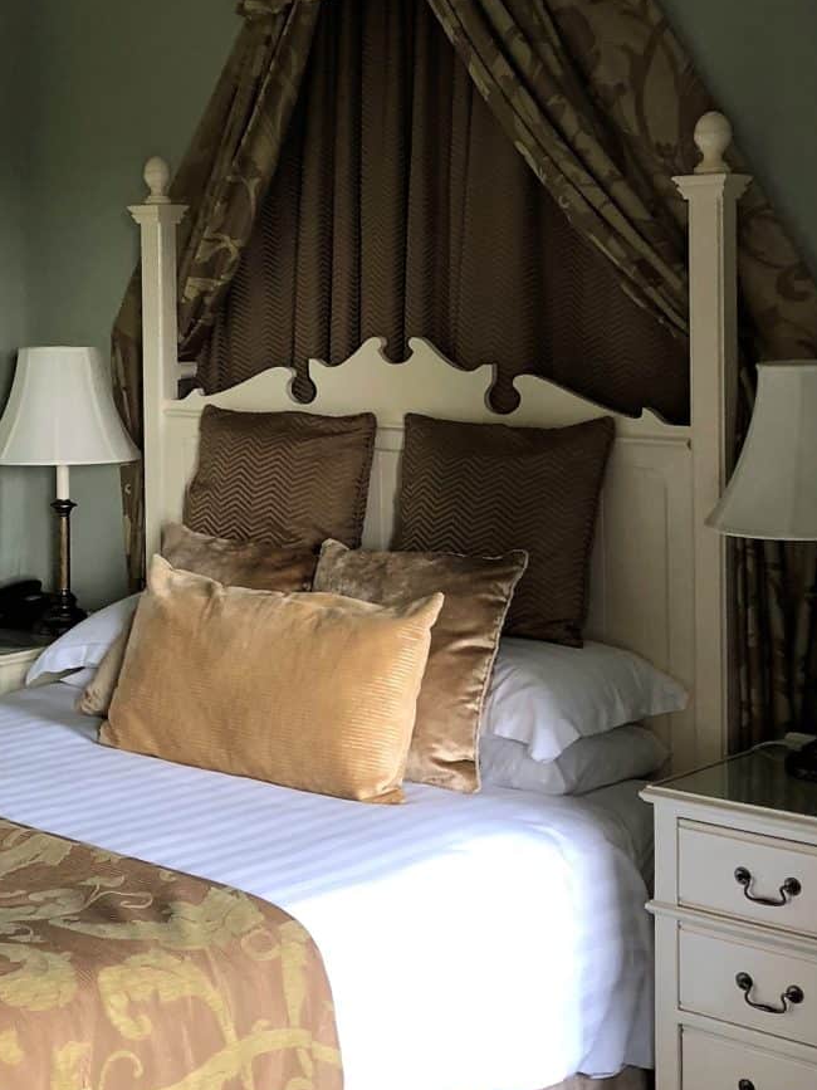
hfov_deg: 23.3
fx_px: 1952
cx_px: 151
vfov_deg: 30.9
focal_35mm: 62
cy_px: 337
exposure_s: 1/30
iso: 40
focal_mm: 3.99
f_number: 1.8
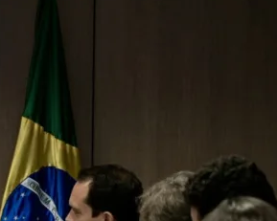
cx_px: -110
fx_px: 1852
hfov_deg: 8.4
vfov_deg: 6.8
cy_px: 304
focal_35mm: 226
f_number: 4
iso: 1250
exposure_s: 1/320
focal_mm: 68
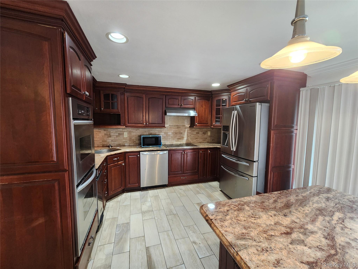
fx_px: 134
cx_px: 179
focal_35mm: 13
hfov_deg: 106.2
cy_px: 134
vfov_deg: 89.9
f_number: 2.2
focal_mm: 2.2
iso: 400
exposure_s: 1/30
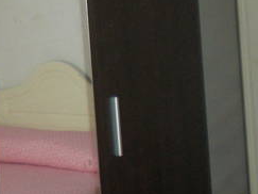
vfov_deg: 10.3
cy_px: 37
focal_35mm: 143
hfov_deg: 13.2
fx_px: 1065
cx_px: -103
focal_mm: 7.4
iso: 250
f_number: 3.5
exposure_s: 1/60
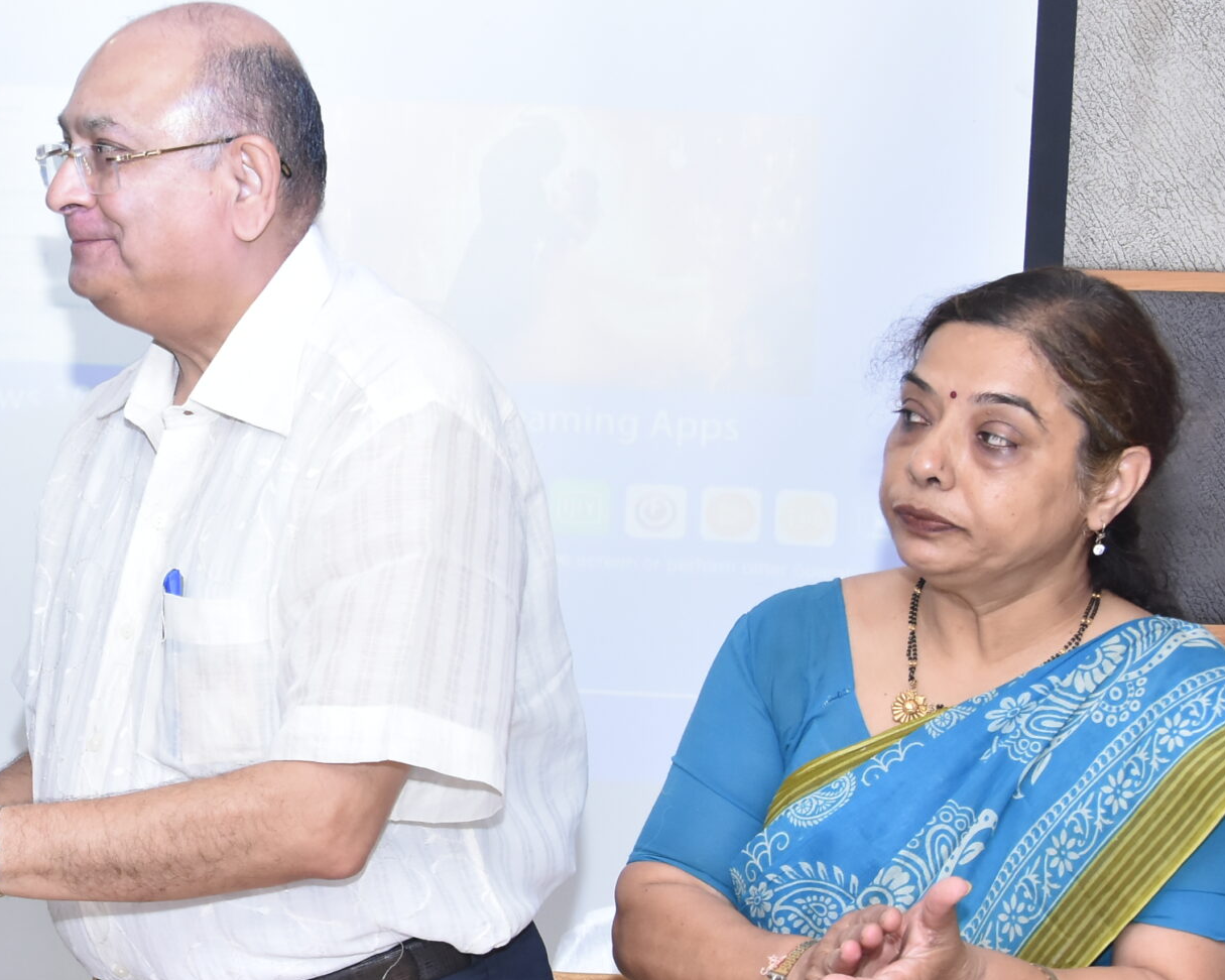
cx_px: 53
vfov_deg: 17.3
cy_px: 521
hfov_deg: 20.9
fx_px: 3227
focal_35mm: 89
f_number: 6.3
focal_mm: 30
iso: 1000
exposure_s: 1/160
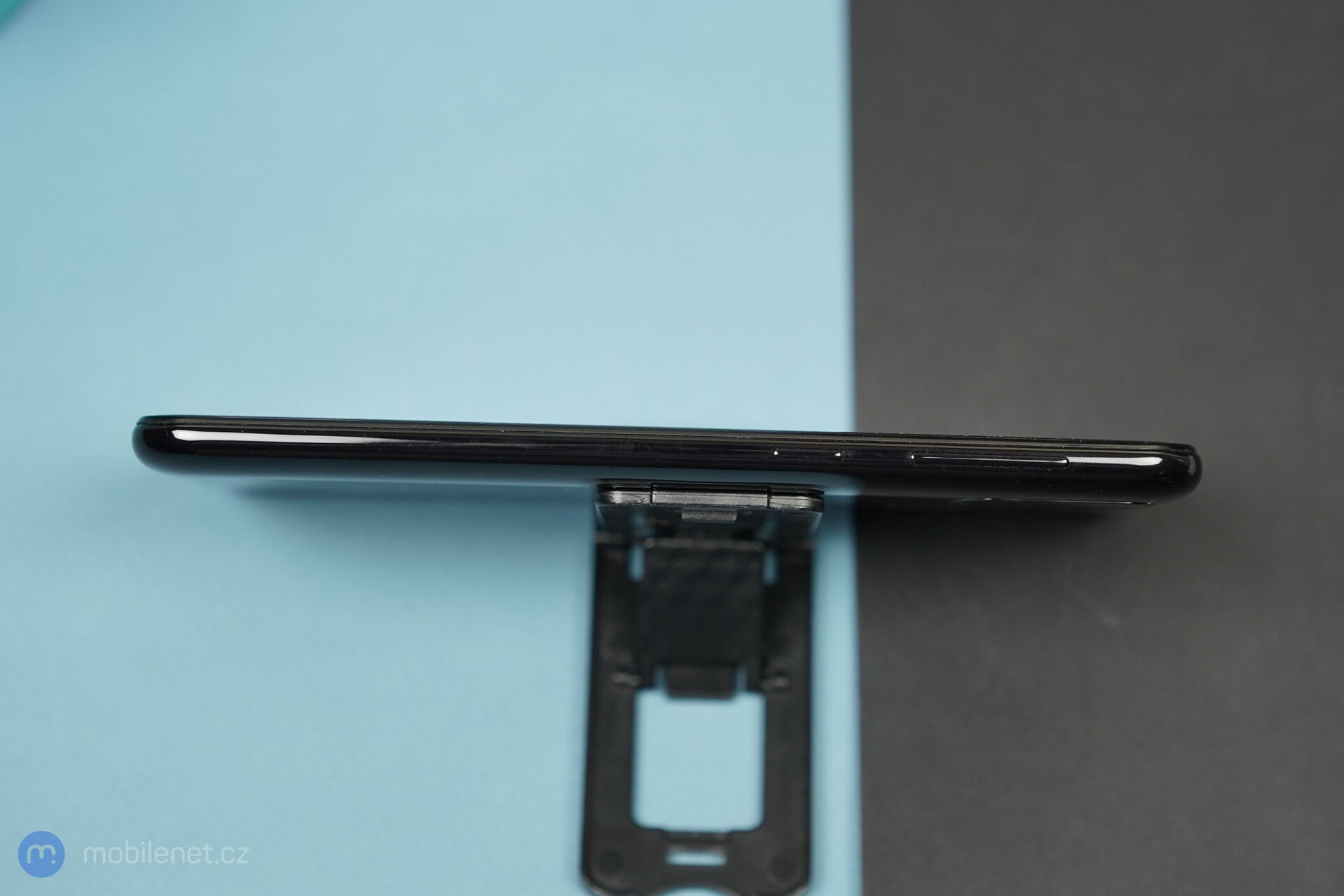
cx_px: 672
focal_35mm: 55
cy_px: 448
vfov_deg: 24.6
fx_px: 2053
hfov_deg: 36.2
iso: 500
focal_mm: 55
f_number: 3.5
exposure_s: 1/125
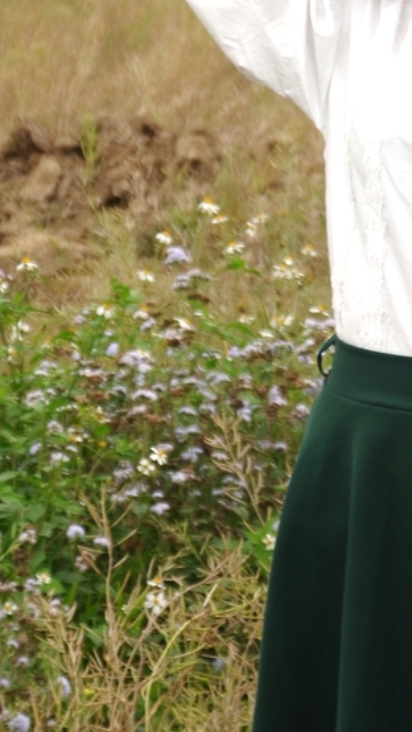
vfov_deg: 7.9
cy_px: -16
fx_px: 5278
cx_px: 303
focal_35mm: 272
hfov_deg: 4.5
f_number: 5.3
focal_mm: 80
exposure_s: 1/80
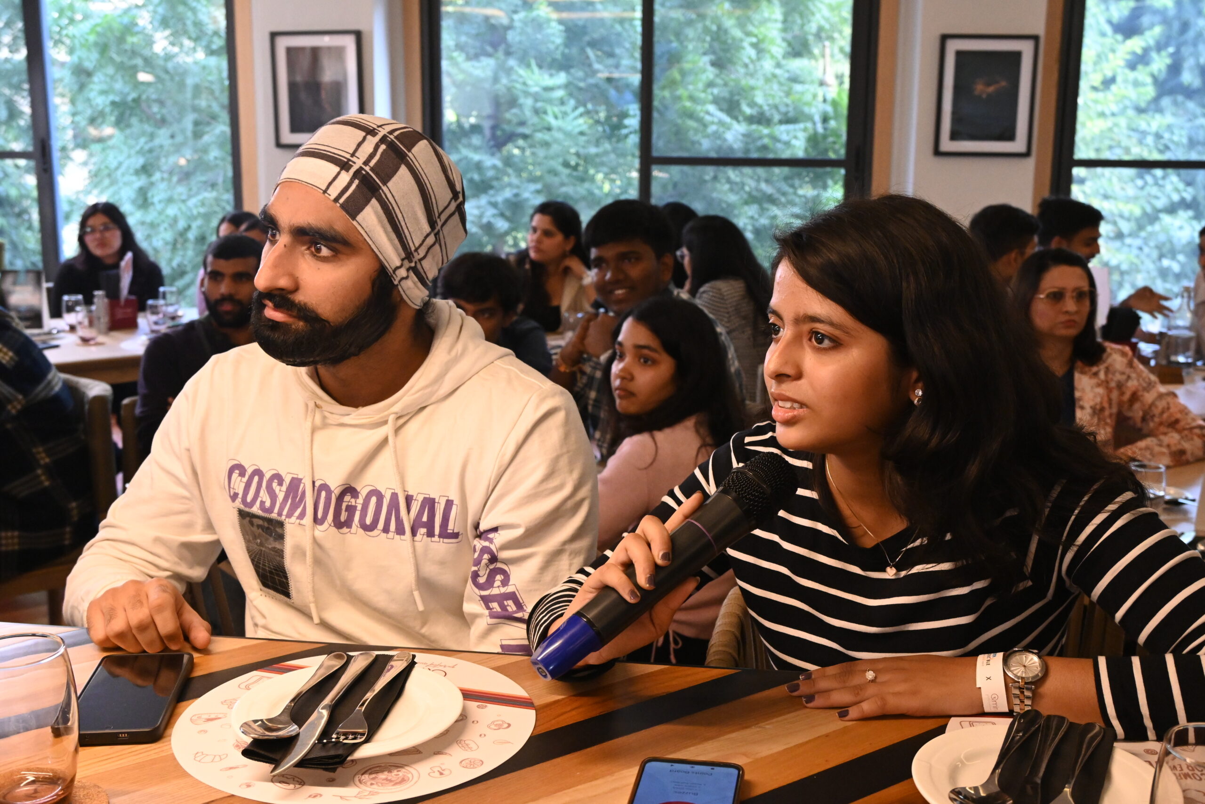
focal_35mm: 41
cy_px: 402
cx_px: 602
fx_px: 1381
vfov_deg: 32.4
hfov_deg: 47.2
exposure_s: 1/125
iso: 3200
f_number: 5.6
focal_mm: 27.5
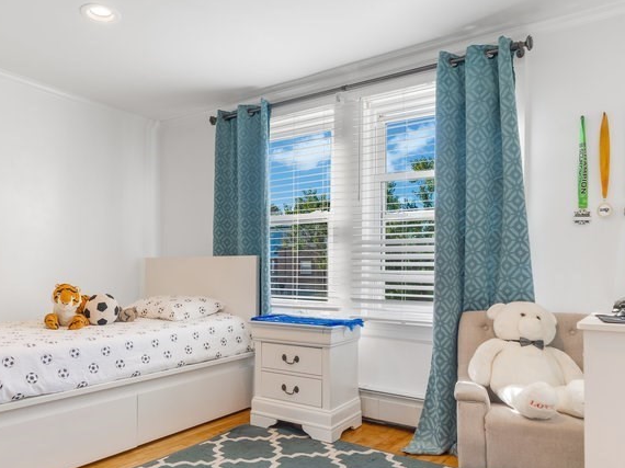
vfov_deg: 51.2
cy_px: 266
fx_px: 487
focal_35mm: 27
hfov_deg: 64.8
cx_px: 252
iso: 200
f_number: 8
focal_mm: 16
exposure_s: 1/2
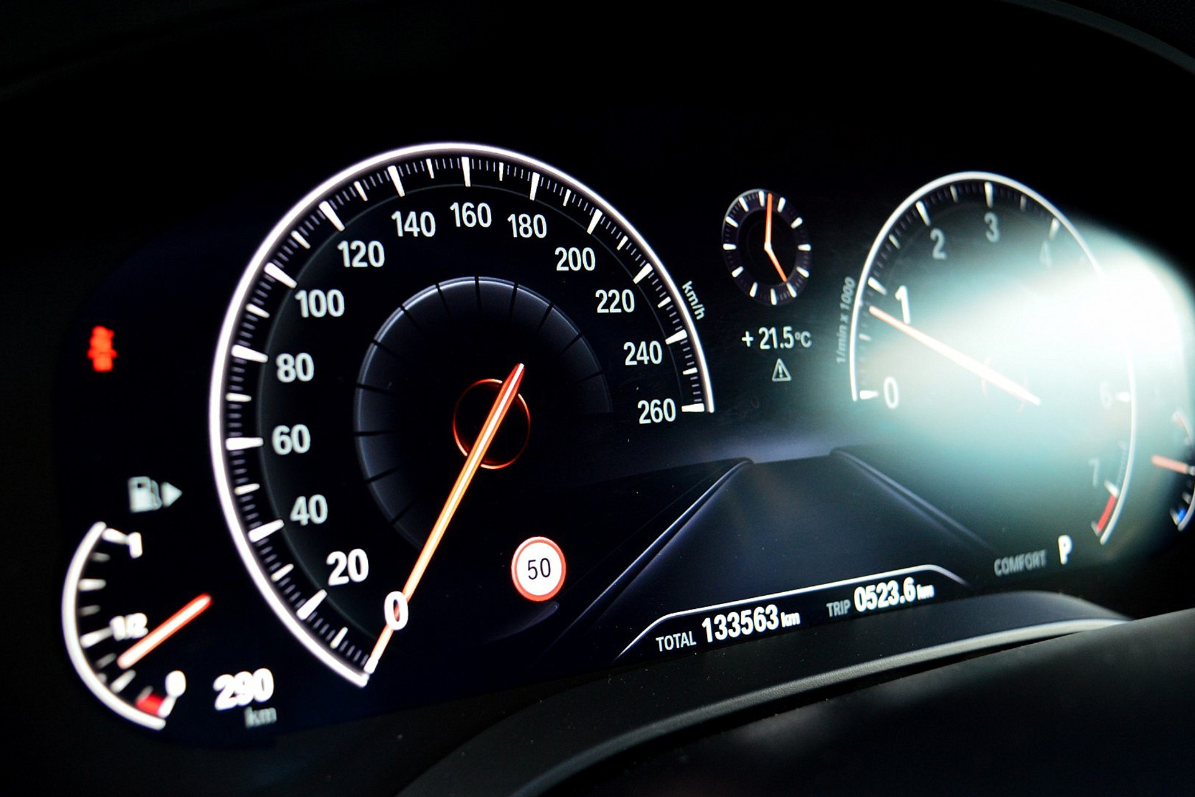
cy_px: 398
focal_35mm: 42
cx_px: 598
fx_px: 1394
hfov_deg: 46.4
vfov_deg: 31.9
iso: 800
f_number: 5.6
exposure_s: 1/60
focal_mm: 28
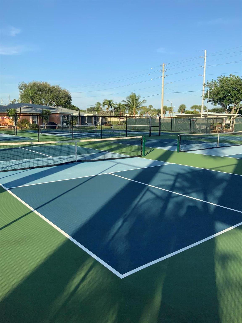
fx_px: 270
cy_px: 162
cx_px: 121
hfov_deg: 48.2
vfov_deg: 61.7
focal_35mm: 29
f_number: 1.8
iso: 16
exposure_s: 1/1342
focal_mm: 3
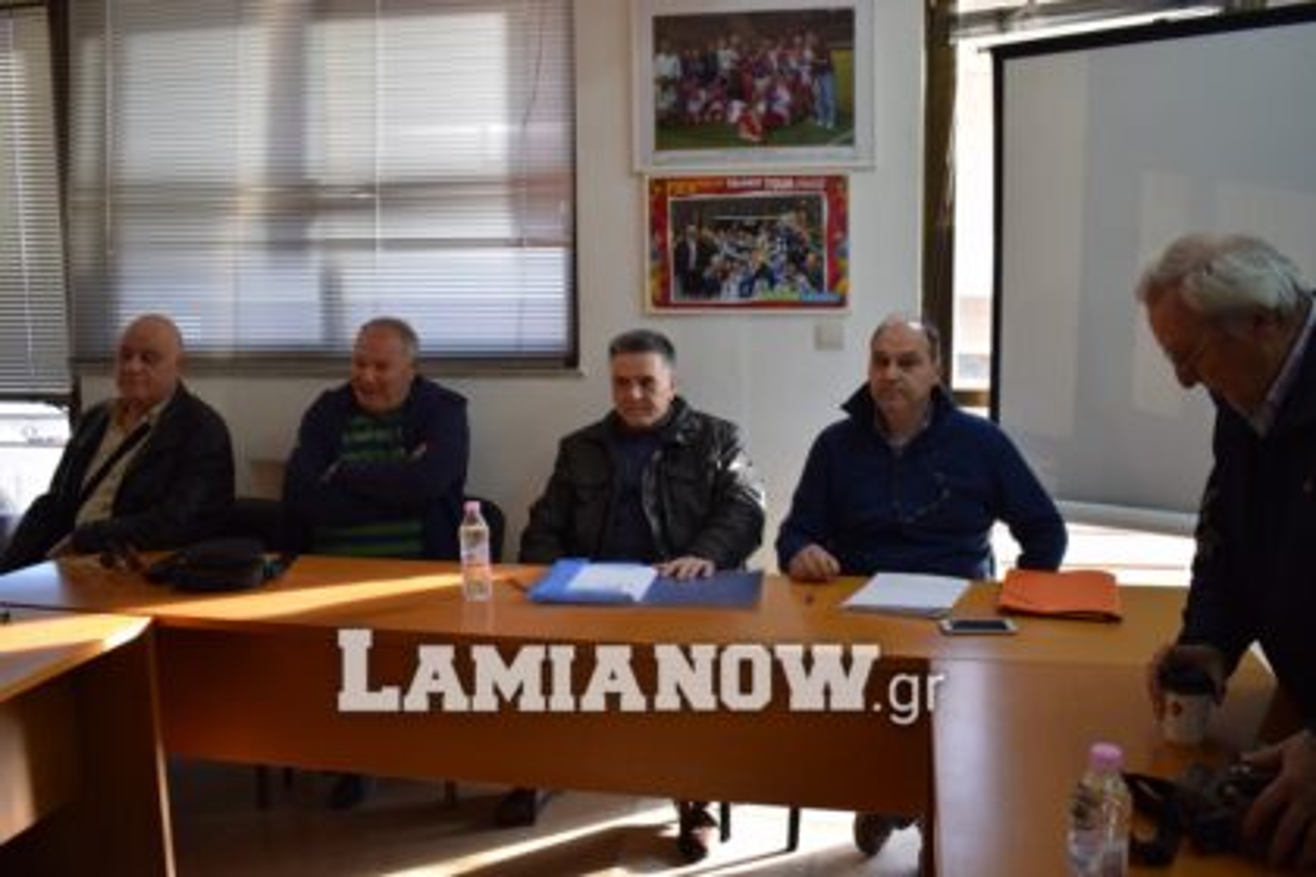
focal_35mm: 32
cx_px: 658
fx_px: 1151
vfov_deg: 41.7
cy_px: 438
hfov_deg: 59.5
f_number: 5
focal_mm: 21
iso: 400
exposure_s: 1/100
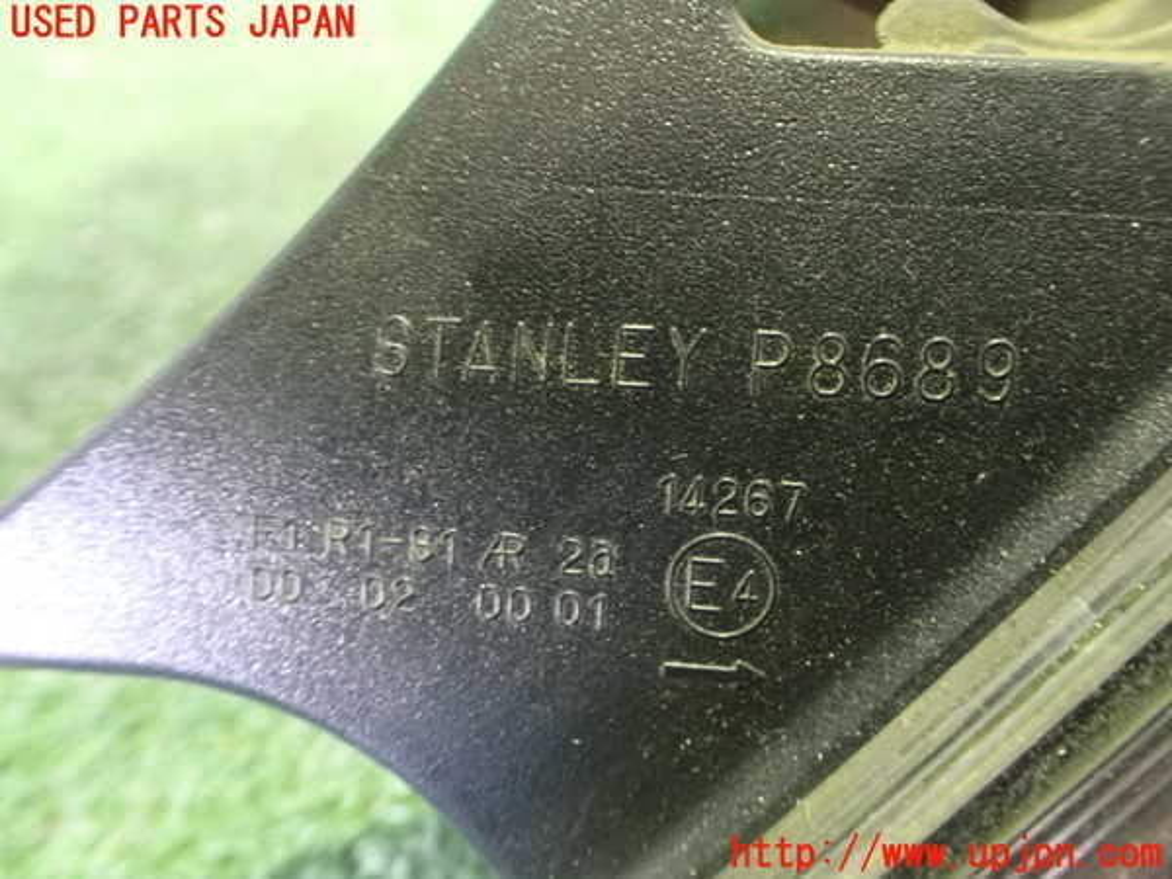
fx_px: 1016
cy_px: 440
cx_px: 586
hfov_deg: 60.0
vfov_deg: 46.8
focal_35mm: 30
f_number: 2.3
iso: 1600
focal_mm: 5.4
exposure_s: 1/15
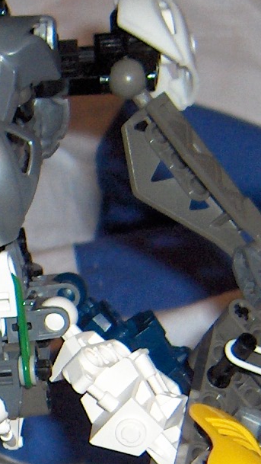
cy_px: 418
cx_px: -116
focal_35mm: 181
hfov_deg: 6.6
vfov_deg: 11.8
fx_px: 2225
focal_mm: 8
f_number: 2.8
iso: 100
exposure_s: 1/60
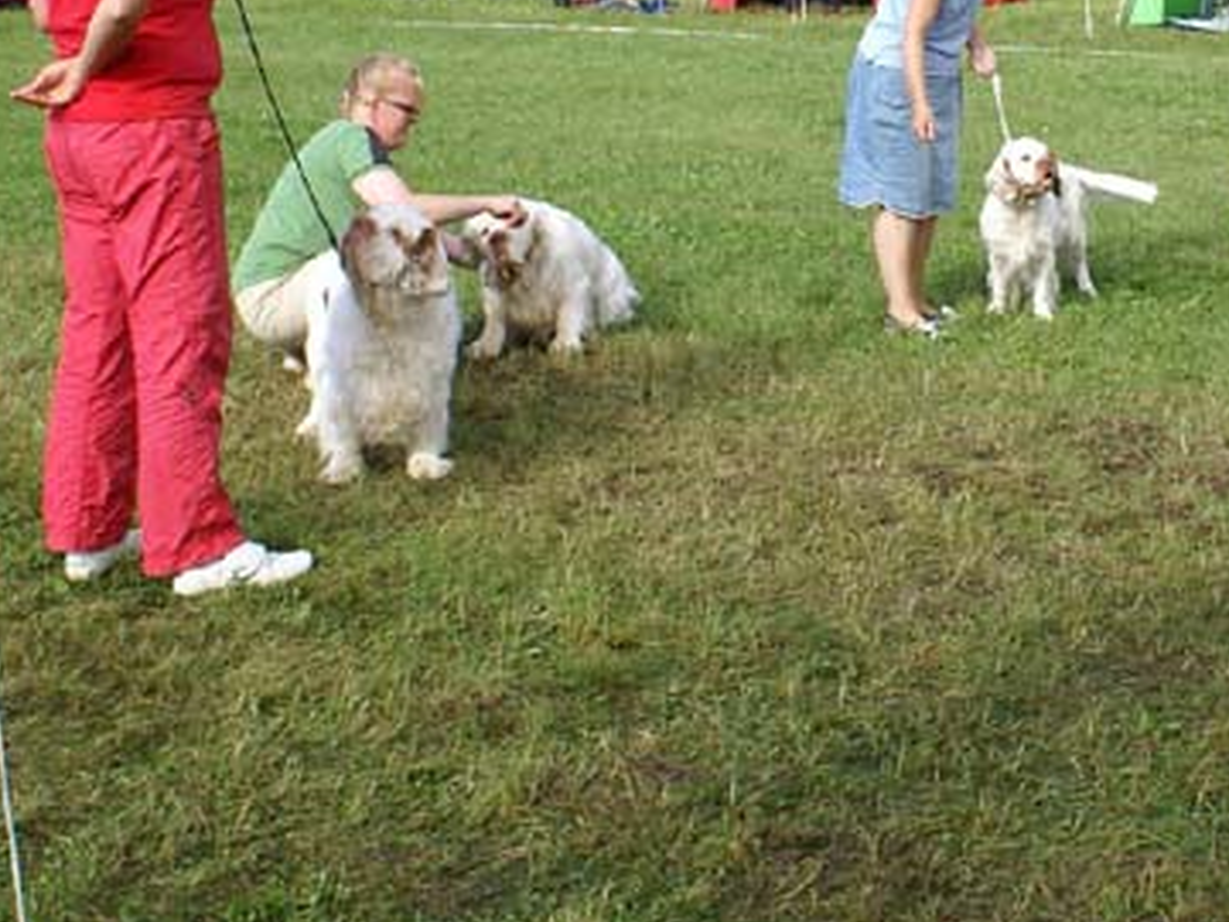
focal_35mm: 64
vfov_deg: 22.6
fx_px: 2272
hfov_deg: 29.5
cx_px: 993
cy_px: 186
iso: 100
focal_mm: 20
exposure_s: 1/80
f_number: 9
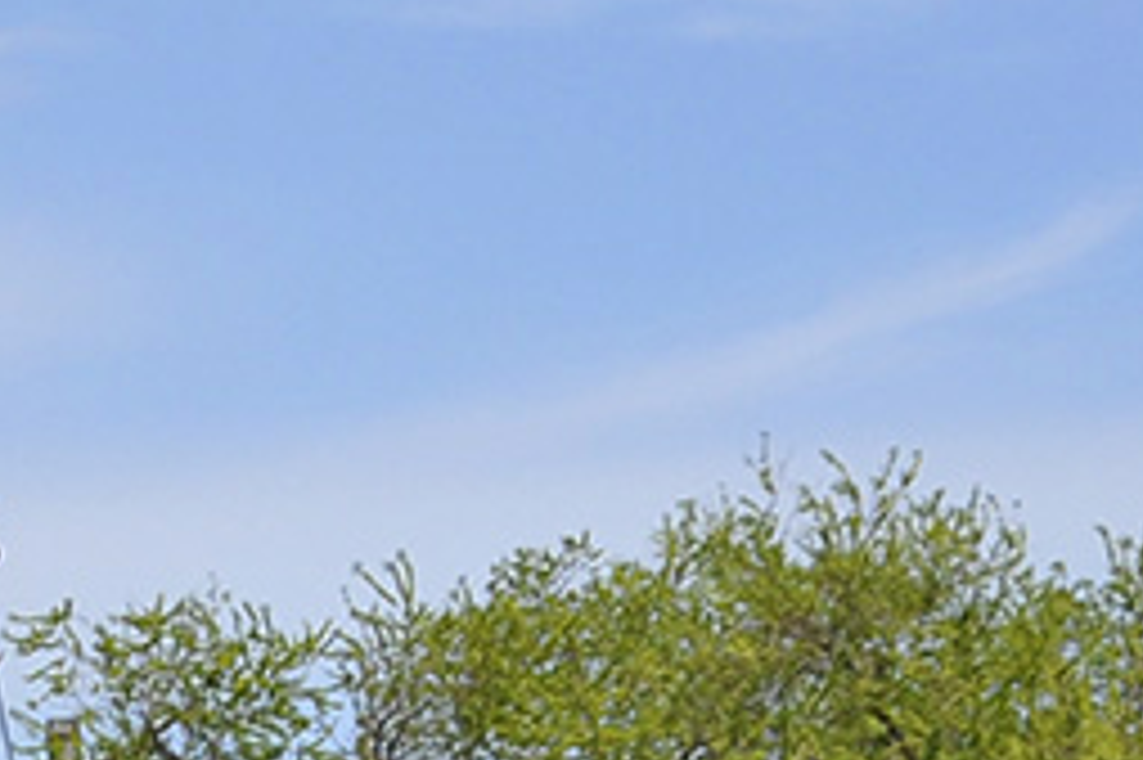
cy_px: 1070
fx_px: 8281
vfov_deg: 5.2
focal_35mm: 261
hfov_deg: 7.4
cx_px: -1660
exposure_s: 1/640
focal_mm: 34
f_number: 9
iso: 200
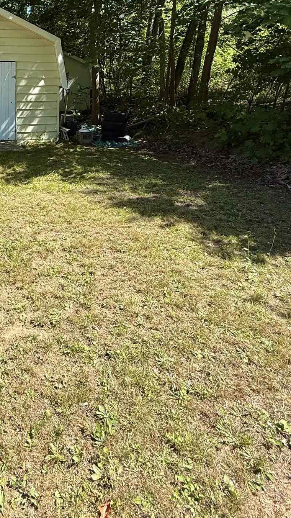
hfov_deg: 39.9
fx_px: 357
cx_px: 11
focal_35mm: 26
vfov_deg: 68.6
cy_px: 149
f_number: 2.2
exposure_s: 1/579
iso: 50
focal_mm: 2.22
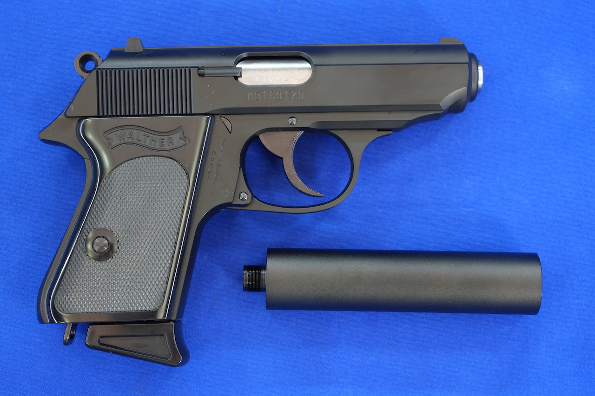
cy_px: 198
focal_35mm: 74
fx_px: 1215
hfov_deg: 27.5
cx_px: 298
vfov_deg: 18.5
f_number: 4
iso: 800
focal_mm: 49
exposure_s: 1/80
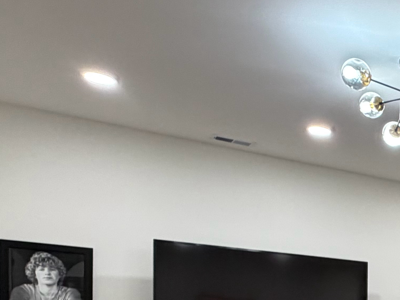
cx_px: 509
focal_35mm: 53
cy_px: 364
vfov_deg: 24.8
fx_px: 612
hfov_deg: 29.6
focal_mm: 2.22
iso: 200
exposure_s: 1/60
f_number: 2.2
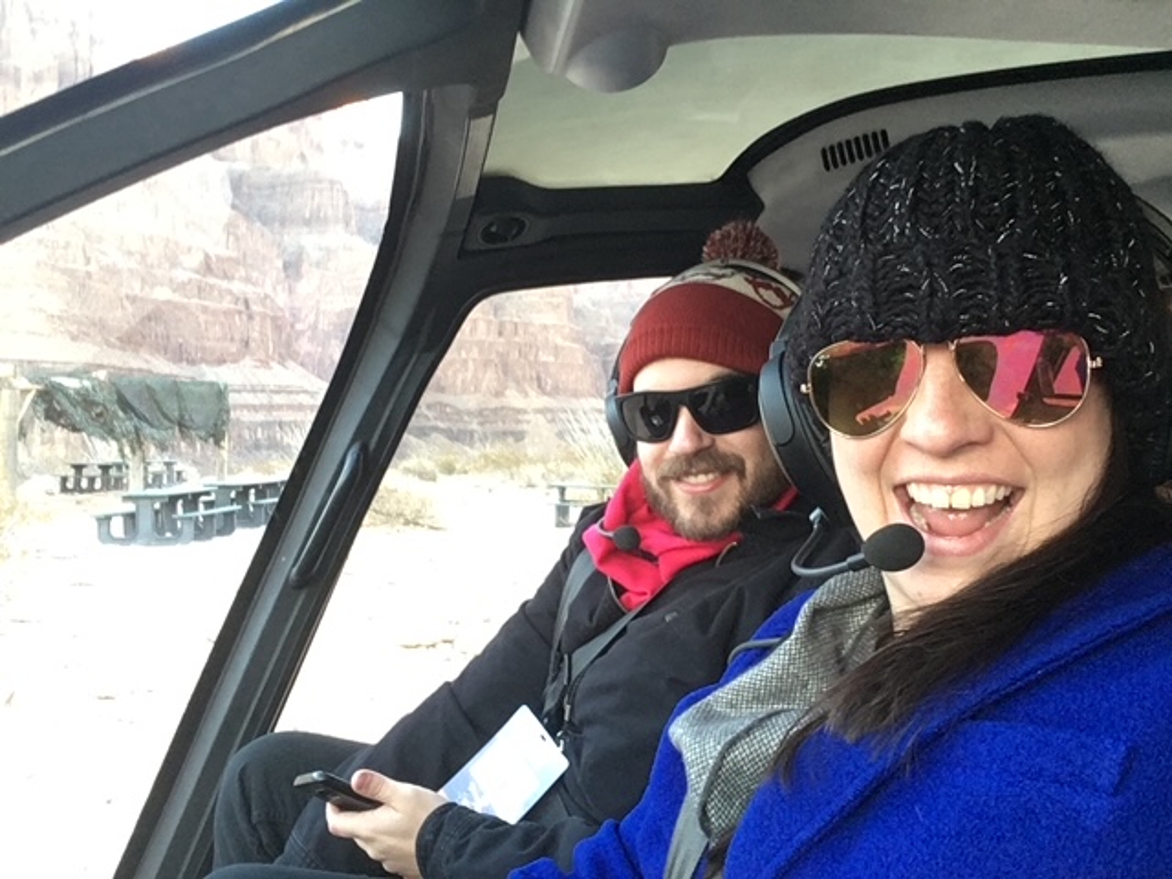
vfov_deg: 45.4
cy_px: 440
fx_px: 1050
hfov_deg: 58.4
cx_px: 586
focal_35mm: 31
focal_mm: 2.15
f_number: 2.4
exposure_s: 1/30
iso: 125
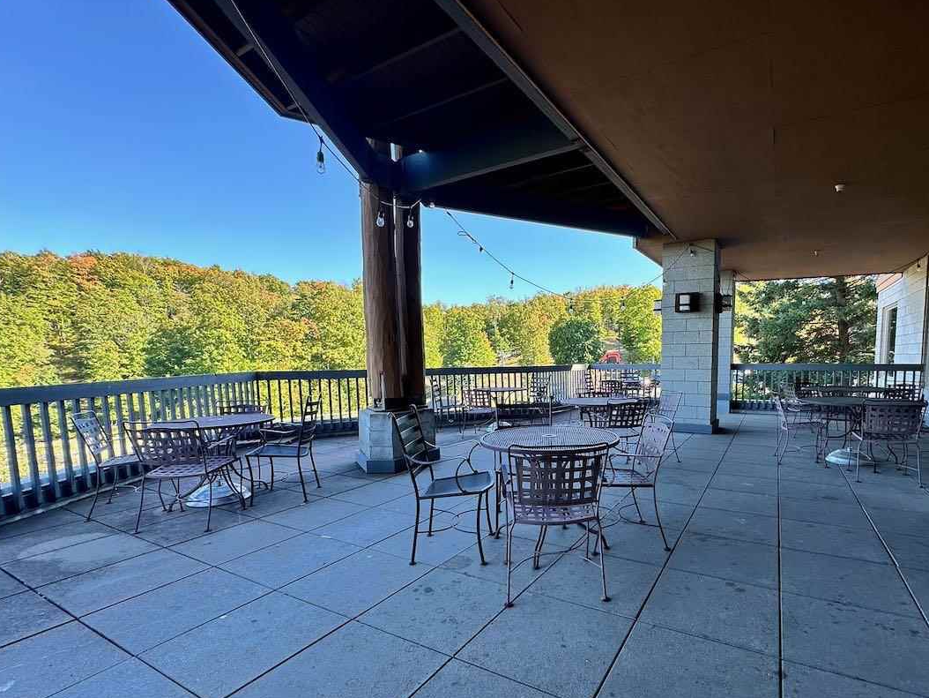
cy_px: 398
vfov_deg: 74.4
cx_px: 542
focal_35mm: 17
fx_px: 456
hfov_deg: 90.2
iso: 40
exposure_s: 1/204
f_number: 2.2
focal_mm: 2.22
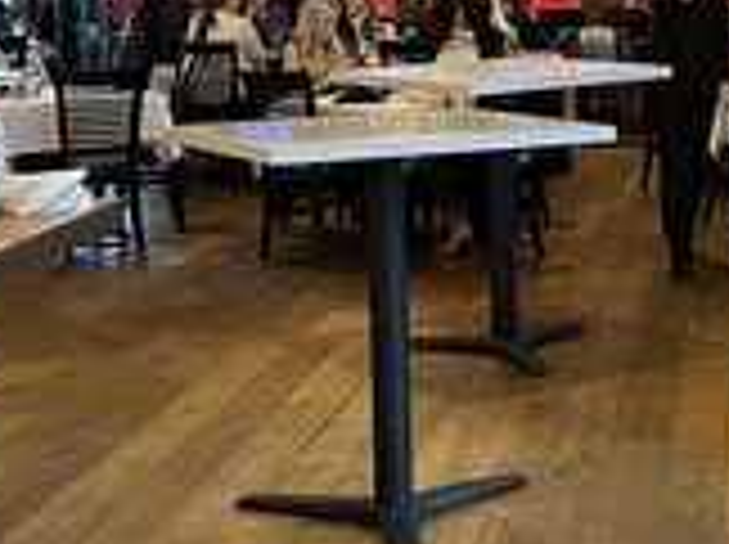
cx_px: 634
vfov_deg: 16.5
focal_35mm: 89
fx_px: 1872
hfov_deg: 21.6
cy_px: 130
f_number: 1.78
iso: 640
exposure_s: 1/60
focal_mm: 6.86
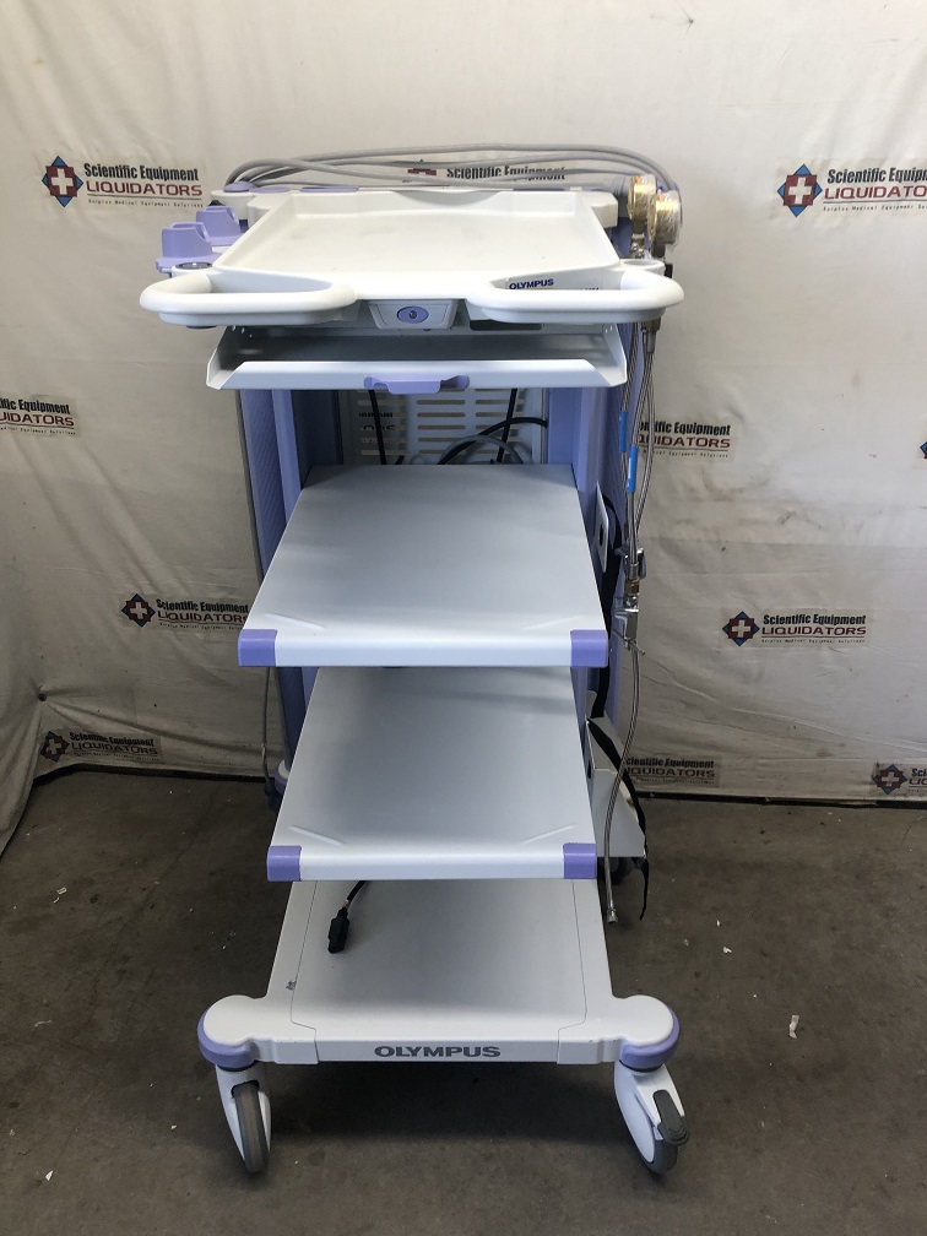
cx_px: 464
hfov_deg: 49.7
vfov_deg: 63.4
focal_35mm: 28
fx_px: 1000
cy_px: 618
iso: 25
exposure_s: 1/40
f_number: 1.8
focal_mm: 3.99
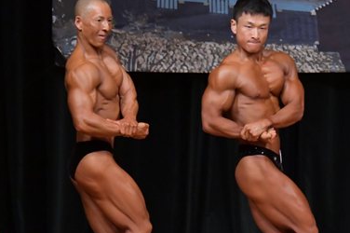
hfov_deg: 3.9
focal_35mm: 526
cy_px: 180
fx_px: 5109
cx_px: 134
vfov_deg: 2.6
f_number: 5.6
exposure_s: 1/400
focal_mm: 170
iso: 5000
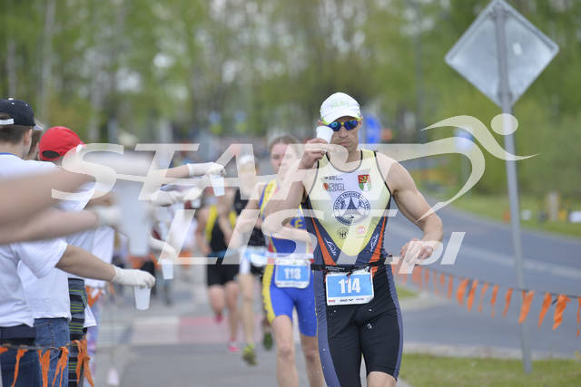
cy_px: 194
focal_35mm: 190
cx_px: 290
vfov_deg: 7.2
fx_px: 3067
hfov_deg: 10.8
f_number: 4
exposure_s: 1/2500
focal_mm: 190
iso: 400
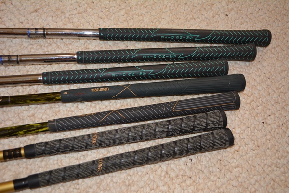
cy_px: 96
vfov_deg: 31.9
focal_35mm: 42
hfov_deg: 46.4
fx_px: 337
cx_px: 144
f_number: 4.5
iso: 560
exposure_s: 1/60
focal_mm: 28
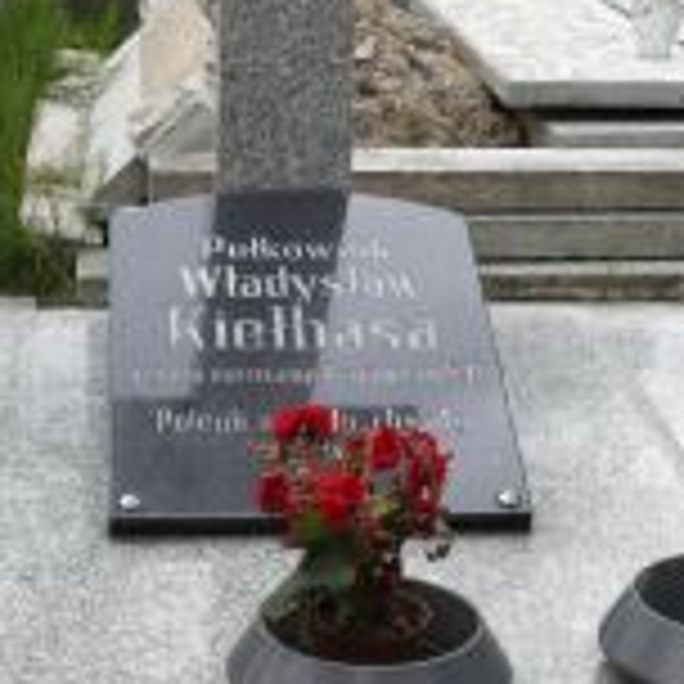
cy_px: 297
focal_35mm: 98
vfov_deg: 17.7
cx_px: 338
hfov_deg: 17.7
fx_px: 2191
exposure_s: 1/200
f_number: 5
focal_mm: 7.4
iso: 100
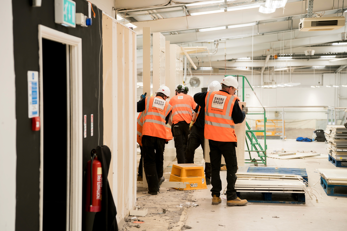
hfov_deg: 29.2
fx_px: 665
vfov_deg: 19.7
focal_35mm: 69
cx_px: 174
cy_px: 116
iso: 100
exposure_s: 1/60
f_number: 3.2
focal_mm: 69
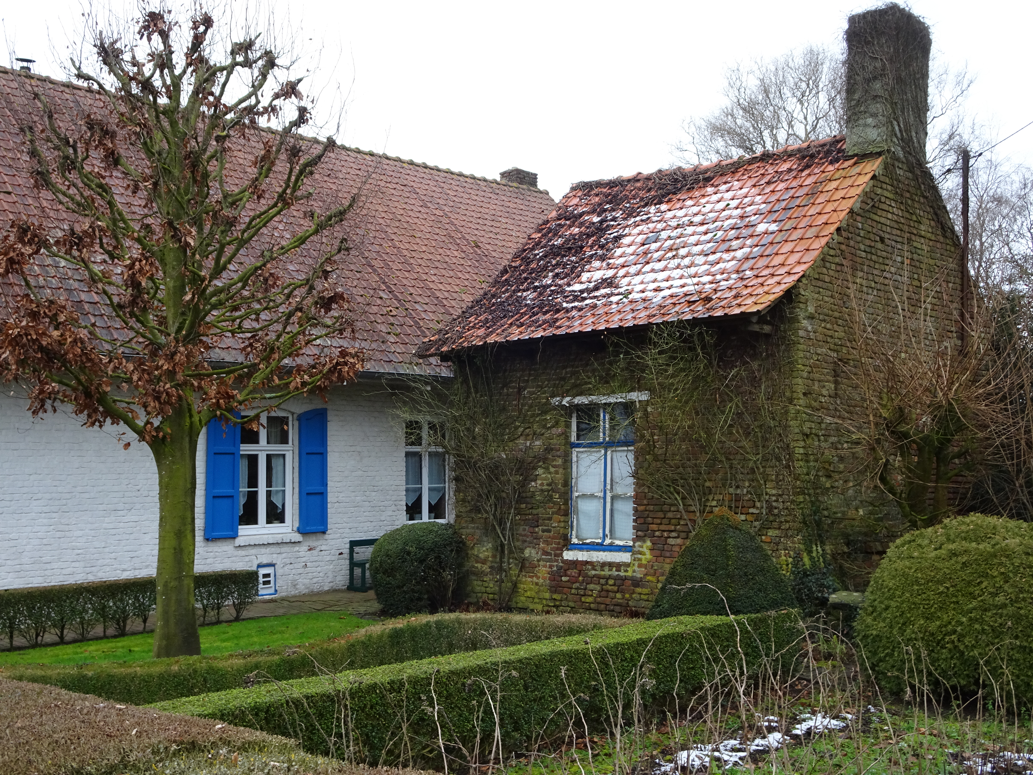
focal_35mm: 37
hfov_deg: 50.1
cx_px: 516
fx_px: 1104
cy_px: 388
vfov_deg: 38.7
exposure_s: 1/40
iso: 100
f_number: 4
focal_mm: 6.37
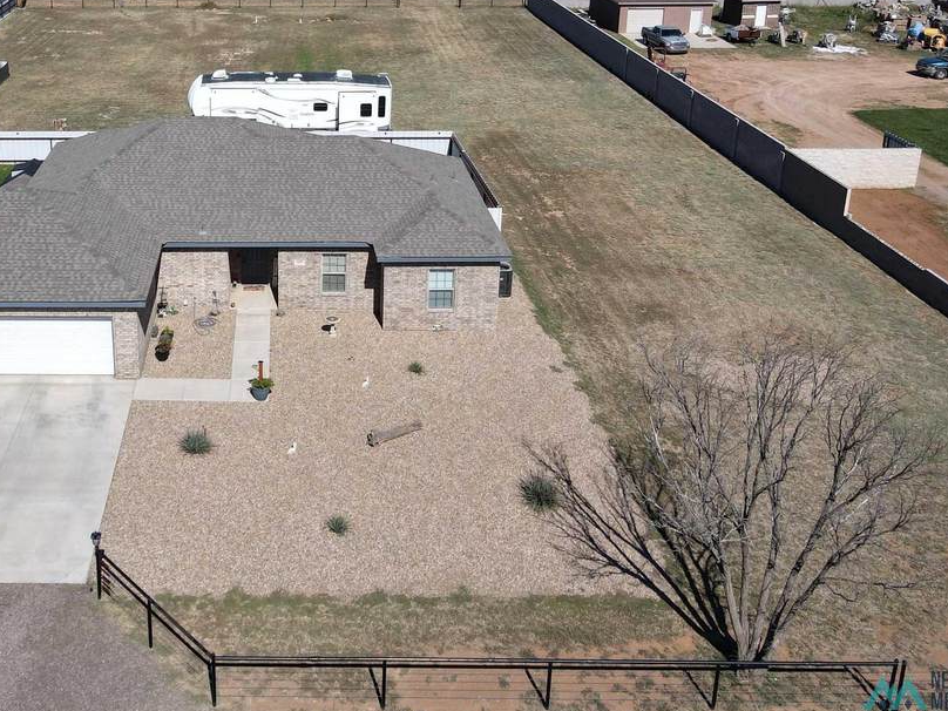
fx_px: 1041
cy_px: 156
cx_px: 270
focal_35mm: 38
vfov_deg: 36.6
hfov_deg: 47.6
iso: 100
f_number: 2.8
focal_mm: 4.5
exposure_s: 1/1000
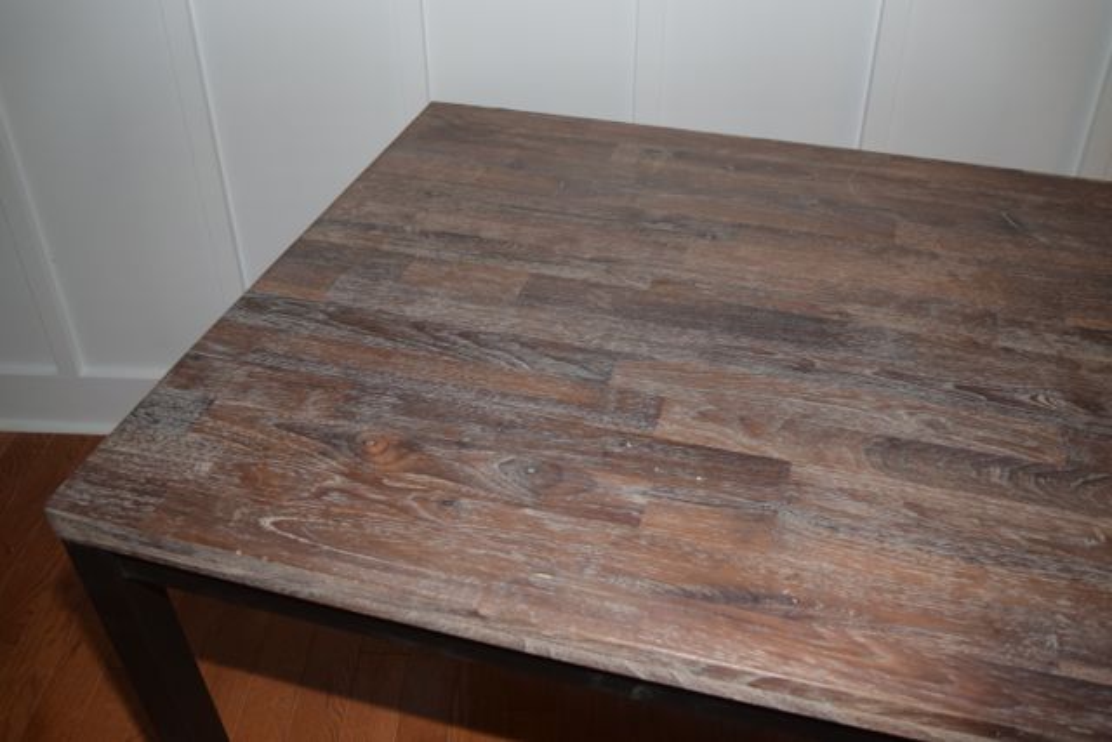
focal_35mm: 36
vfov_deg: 36.9
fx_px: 1112
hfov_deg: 53.1
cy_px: 371
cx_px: 556
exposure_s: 1/60
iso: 900
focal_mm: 24
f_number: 4
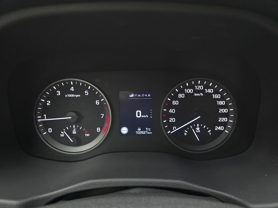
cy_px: 104
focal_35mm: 23
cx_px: 139
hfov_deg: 73.9
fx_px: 185
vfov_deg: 58.9
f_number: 1.7
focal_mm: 6.3
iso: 500
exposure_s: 1/100
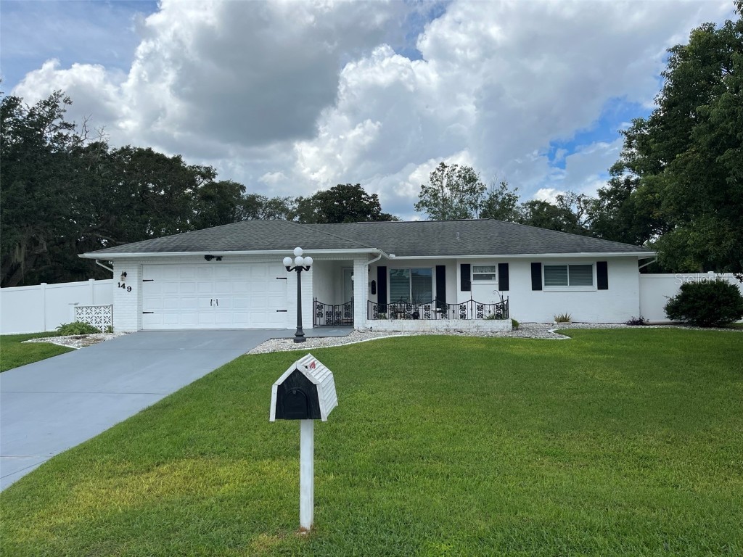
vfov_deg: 53.1
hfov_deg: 67.3
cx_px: 372
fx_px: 558
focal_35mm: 26
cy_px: 278
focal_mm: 5.1
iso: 50
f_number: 1.6
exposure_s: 1/4016
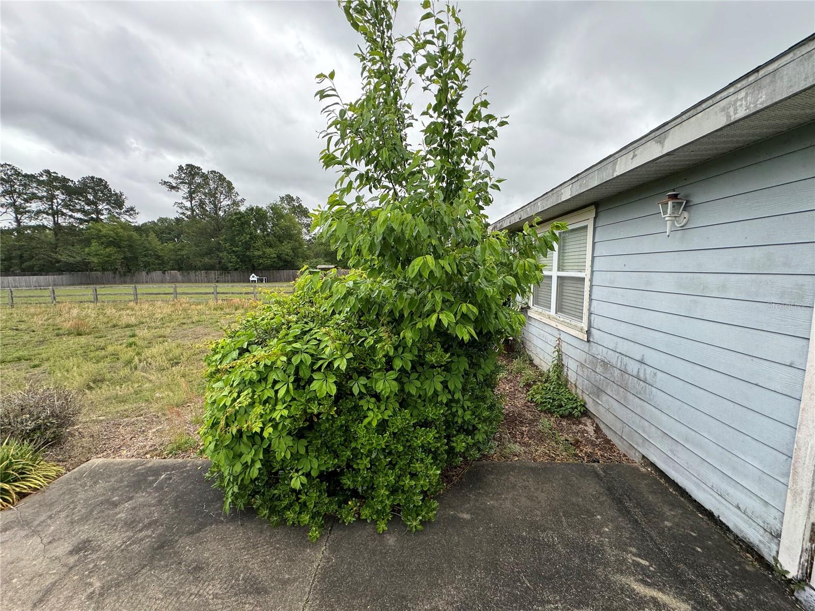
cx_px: 408
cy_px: 306
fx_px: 330
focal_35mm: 14
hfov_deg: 102.1
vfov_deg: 85.7
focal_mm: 2.22
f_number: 2.2
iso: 40
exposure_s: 1/239
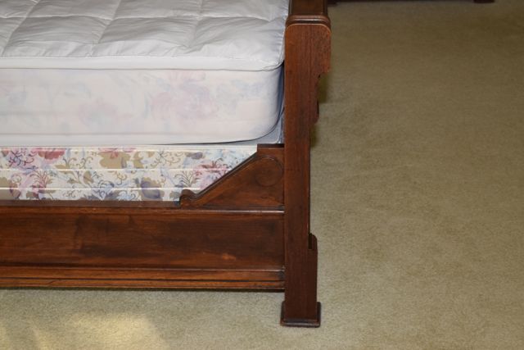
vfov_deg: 19.7
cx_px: 262
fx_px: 1004
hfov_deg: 29.2
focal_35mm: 69
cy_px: 175
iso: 800
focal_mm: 46
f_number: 5.6
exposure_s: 1/125
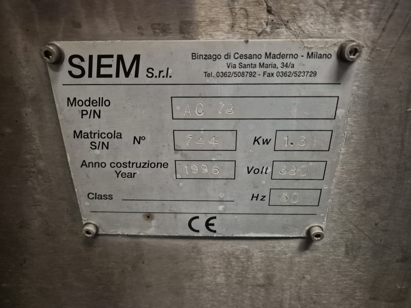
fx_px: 273
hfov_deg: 73.9
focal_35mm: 23
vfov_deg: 58.9
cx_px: 206
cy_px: 154
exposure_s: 1/50
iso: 1600
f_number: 1.8
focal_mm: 5.4
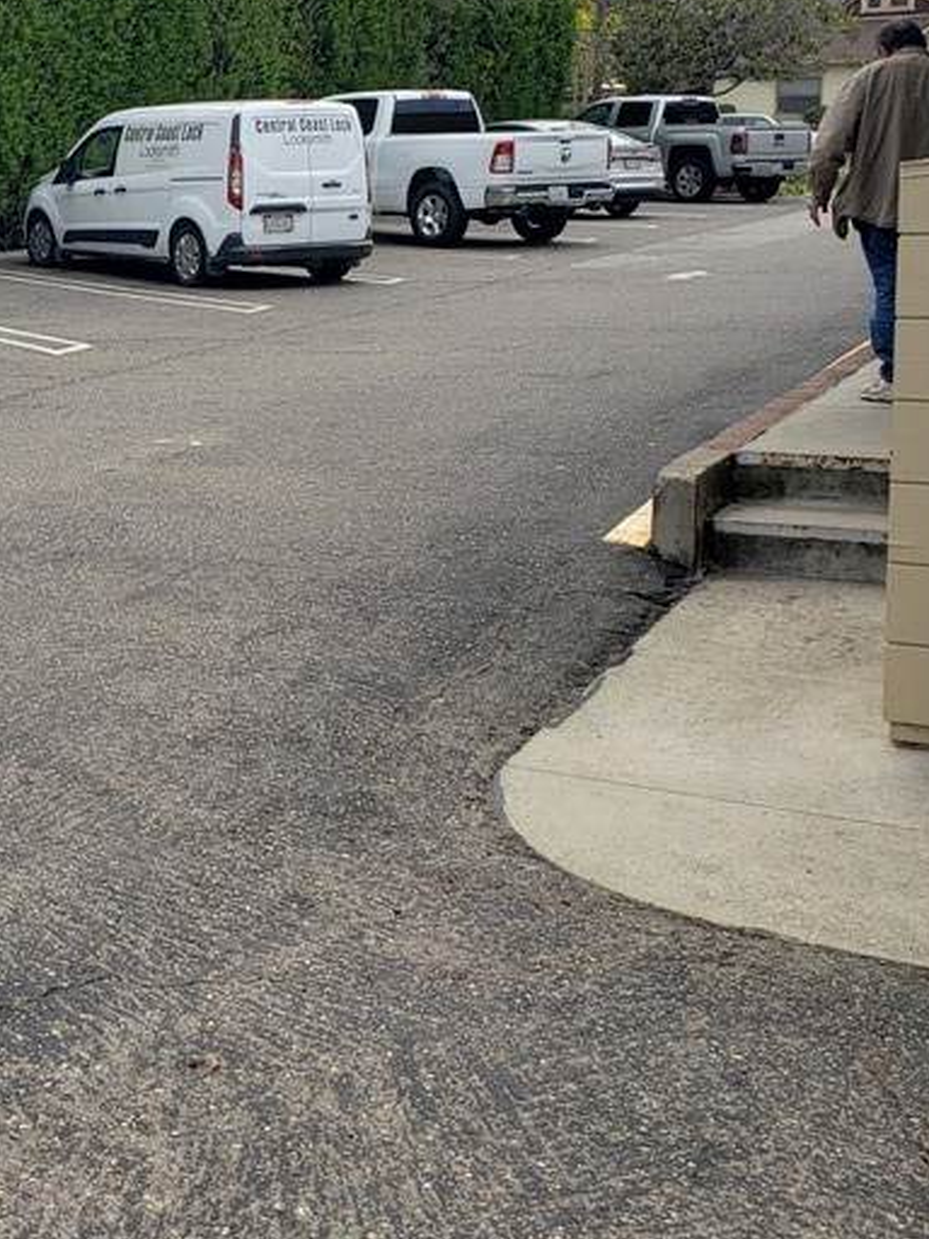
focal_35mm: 52
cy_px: 467
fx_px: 1861
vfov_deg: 36.6
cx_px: 29
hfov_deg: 26.7
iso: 50
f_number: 2.4
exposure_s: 1/1853
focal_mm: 4.3
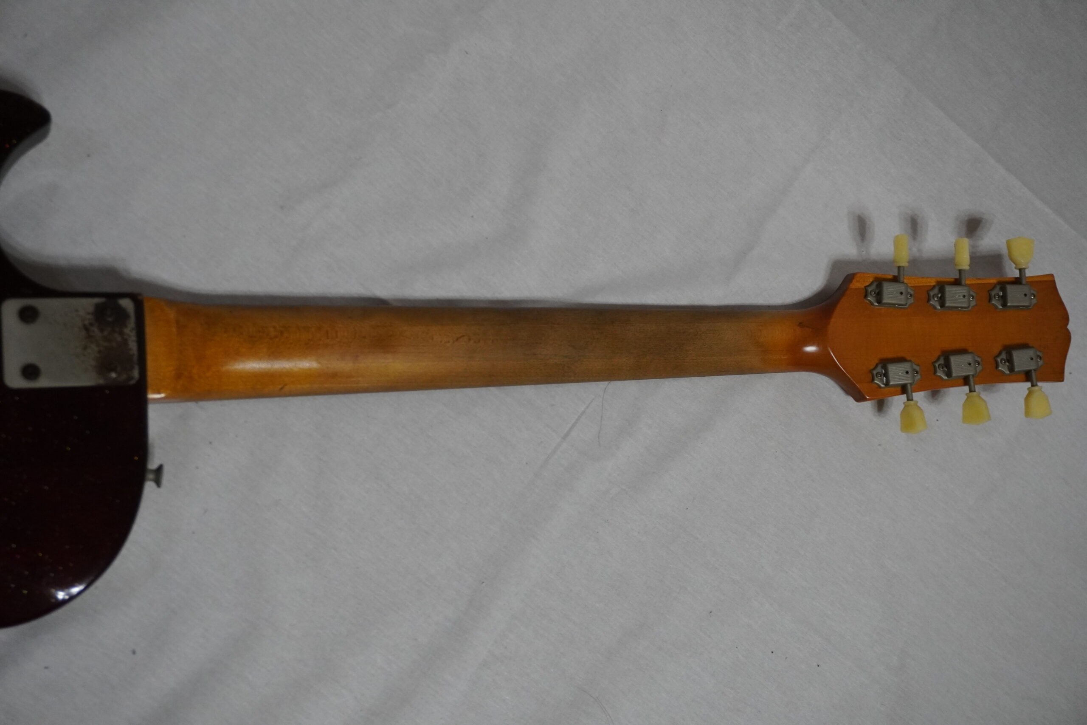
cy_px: 362
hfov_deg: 43.6
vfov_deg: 29.9
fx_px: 1359
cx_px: 544
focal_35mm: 45
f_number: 5
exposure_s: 1/160
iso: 2000
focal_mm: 30
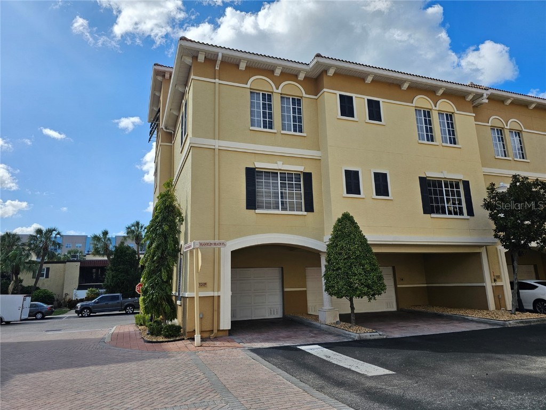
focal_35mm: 23
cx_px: 273
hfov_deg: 73.9
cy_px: 205
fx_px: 363
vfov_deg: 58.9
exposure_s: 1/1170
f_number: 1.7
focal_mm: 6.3
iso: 20
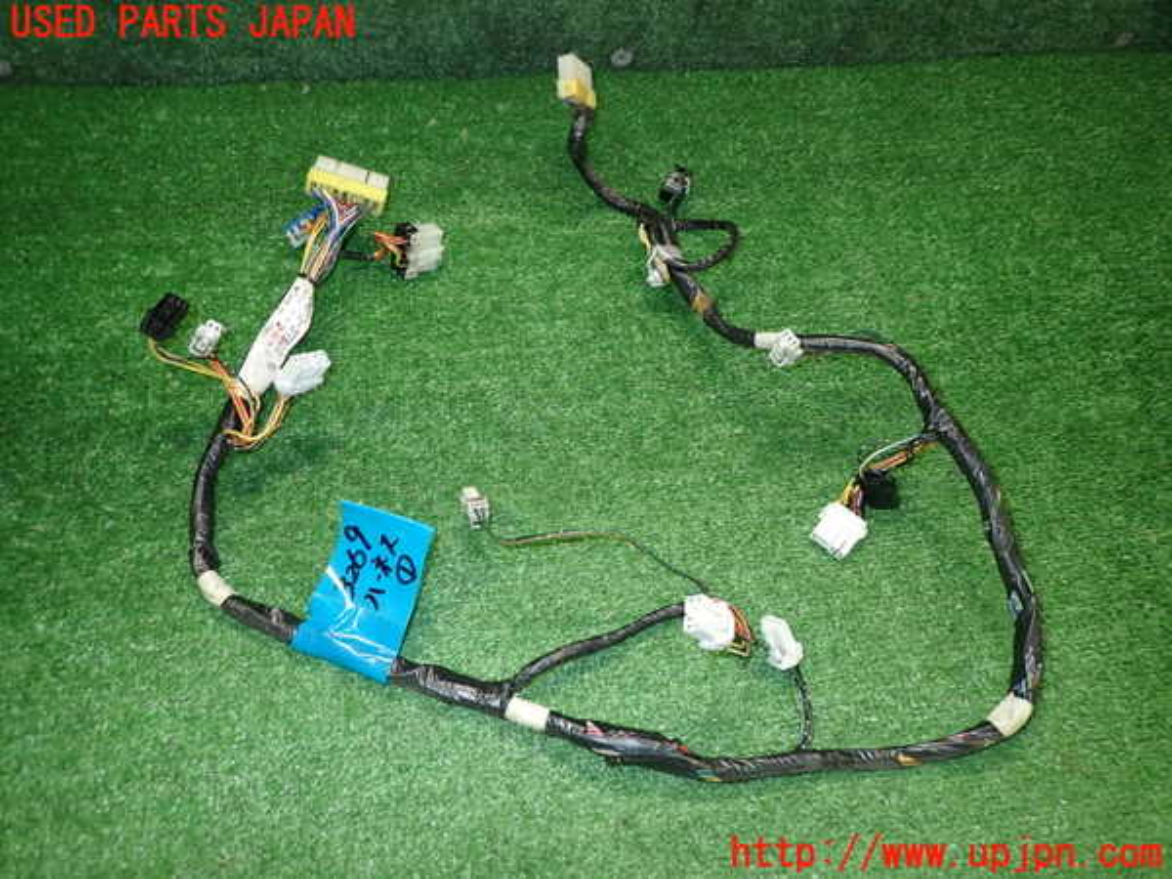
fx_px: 846
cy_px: 440
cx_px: 586
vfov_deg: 54.9
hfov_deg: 69.4
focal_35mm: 25
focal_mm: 4.5
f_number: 2
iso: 200
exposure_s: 1/30
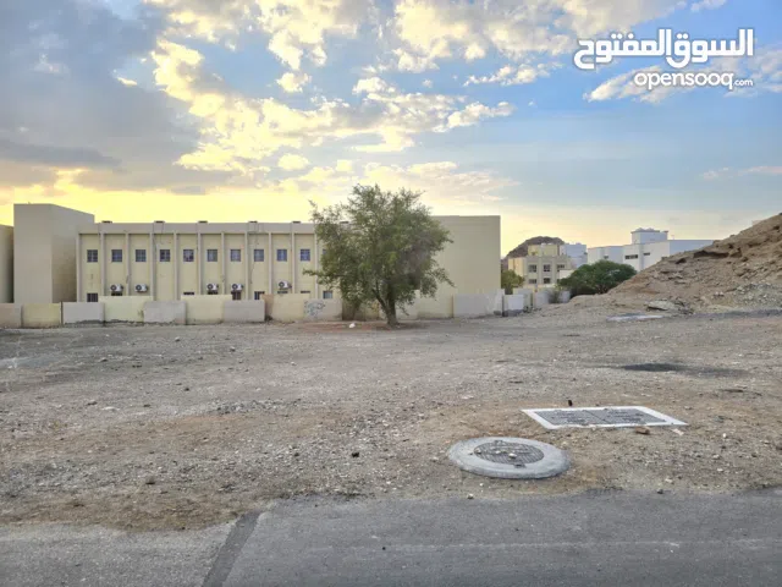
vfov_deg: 58.9
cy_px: 294
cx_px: 391
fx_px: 520
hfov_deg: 73.9
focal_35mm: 23
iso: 12
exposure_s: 1/323
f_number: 1.7
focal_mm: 6.3
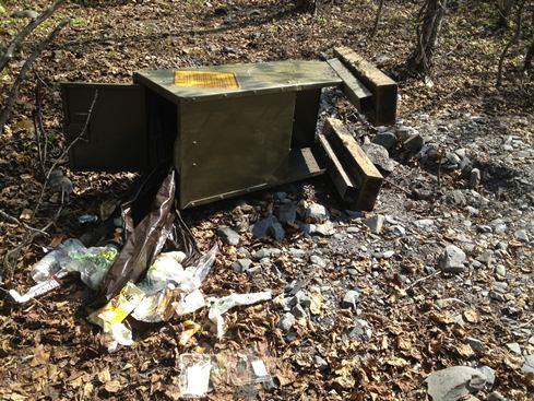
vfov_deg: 40.7
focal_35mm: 35
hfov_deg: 52.6
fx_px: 540
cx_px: 267
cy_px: 200
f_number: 2.4
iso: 50
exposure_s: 1/649
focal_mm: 4.28
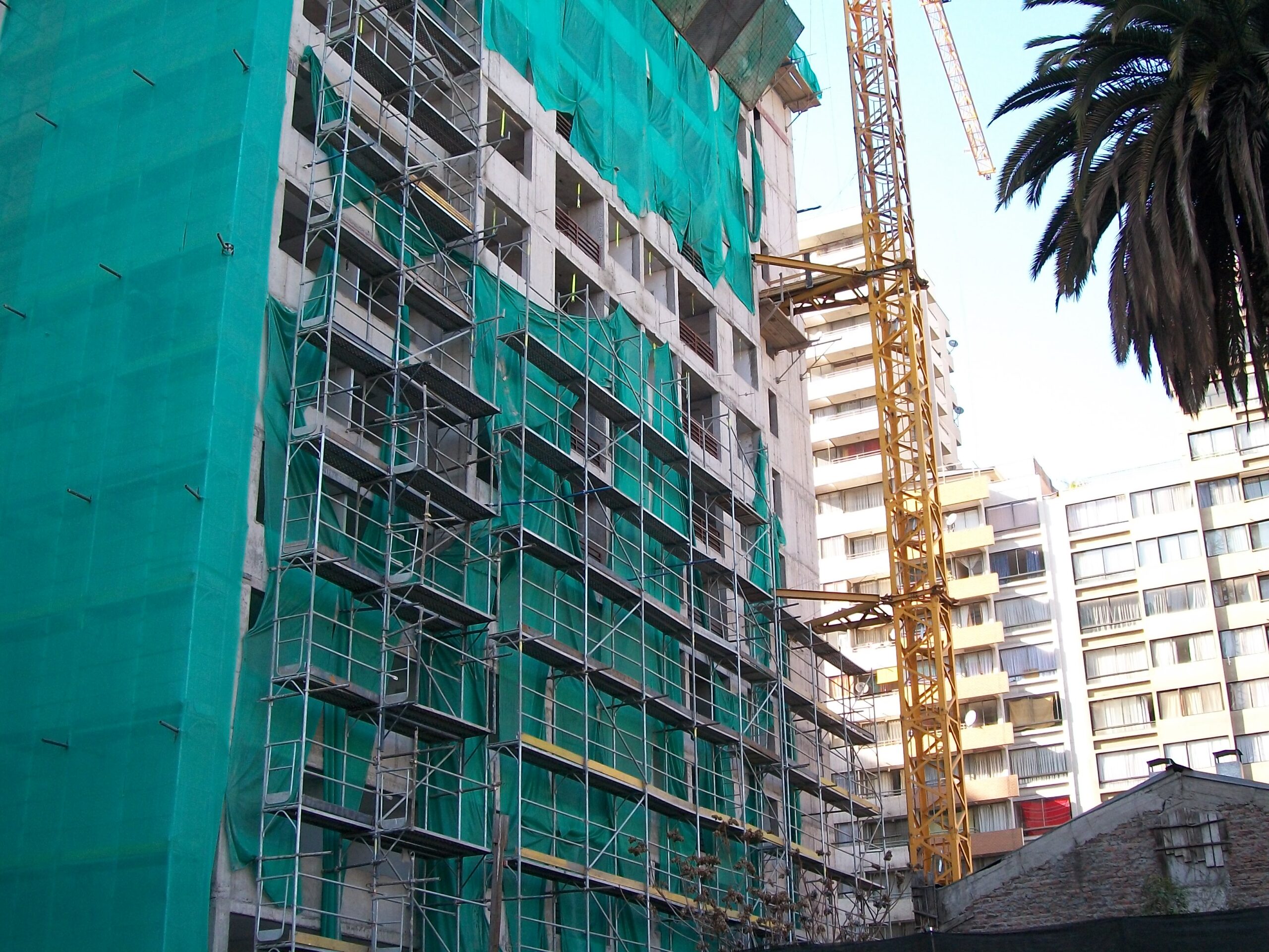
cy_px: 476
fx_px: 1650
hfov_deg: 42.1
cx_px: 634
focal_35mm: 45
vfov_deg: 32.2
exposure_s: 1/160
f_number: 3
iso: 80
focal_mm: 7.6
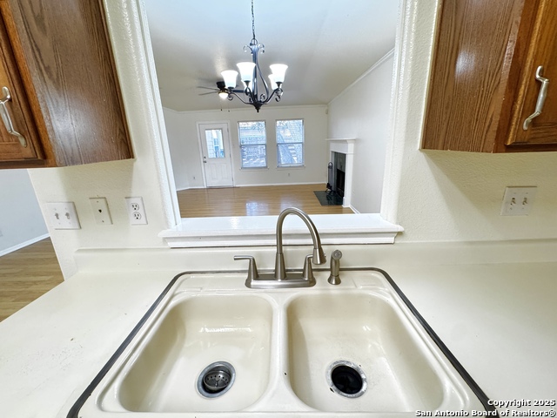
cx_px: 278
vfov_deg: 85.7
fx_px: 225
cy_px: 209
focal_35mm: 14
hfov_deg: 102.1
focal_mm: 2.22
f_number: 2.2
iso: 400
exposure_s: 1/60
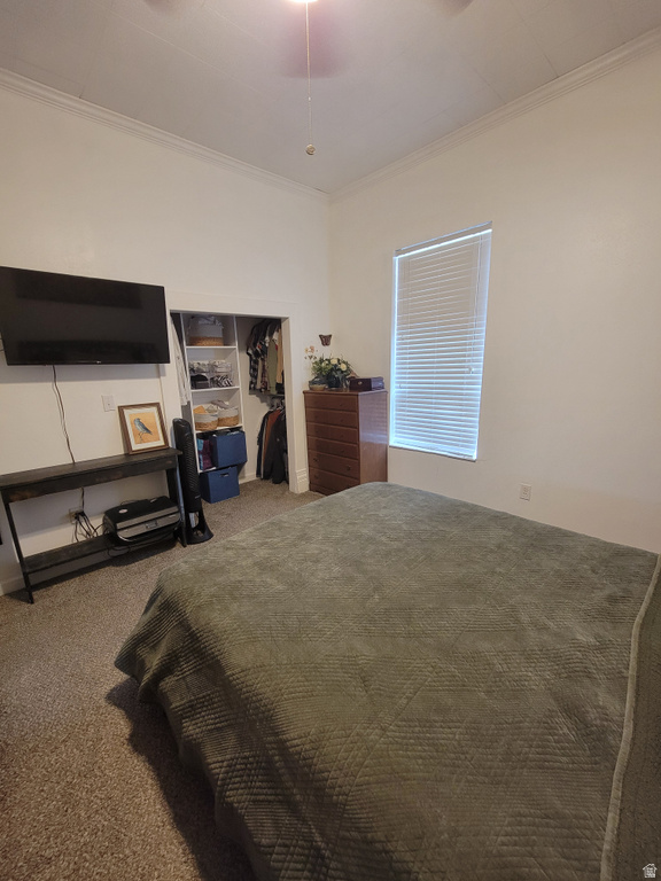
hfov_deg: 89.9
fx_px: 331
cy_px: 440
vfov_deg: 106.2
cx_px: 330
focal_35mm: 13
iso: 400
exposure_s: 1/30
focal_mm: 2.2
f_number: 2.2
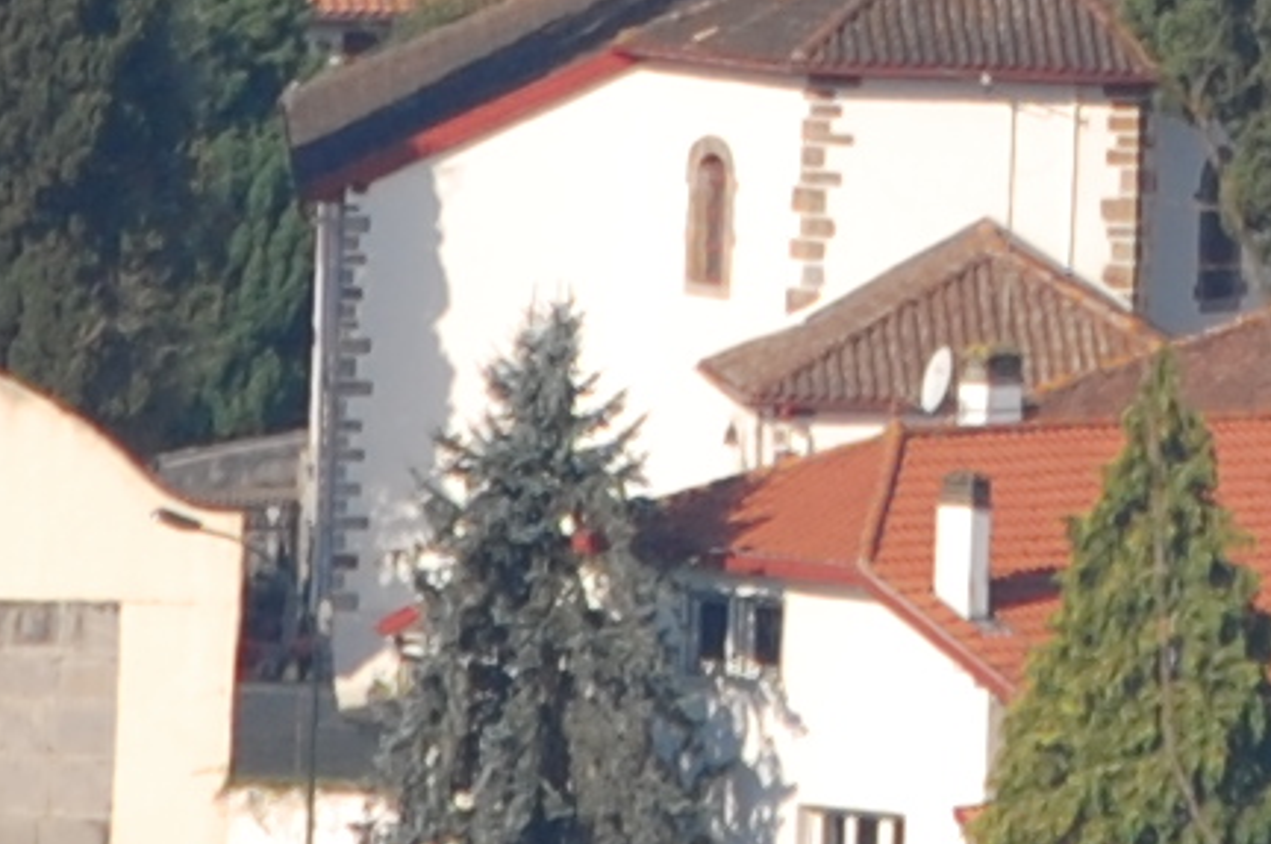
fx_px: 60814
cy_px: -1229
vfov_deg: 0.8
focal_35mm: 1724
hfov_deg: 1.2
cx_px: 2165
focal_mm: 165
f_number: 8
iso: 200
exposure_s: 1/500
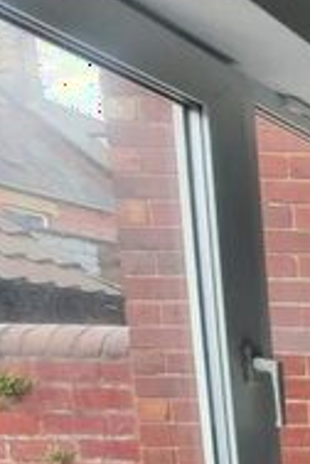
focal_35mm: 50
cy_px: 490
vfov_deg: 34.9
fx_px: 646
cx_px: 805
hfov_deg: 13.8
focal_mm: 1.74
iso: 50
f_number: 2.2
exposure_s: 1/50
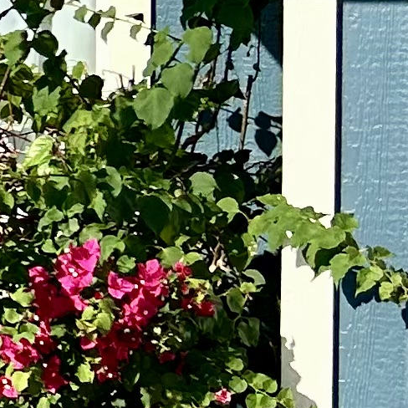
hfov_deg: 8.0
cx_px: -788
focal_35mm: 190
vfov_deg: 9.2
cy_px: 111
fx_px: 2534
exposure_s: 1/5076
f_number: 1.5
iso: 50
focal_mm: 5.7
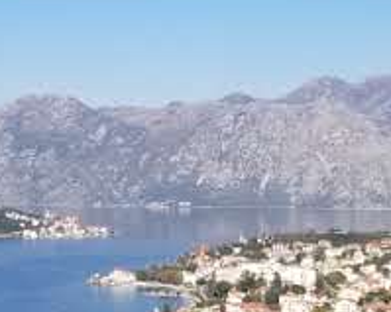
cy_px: 247
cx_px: 114
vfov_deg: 15.0
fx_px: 1180
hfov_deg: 18.7
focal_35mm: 102
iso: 50
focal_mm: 4.25
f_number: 1.7
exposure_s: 1/2560
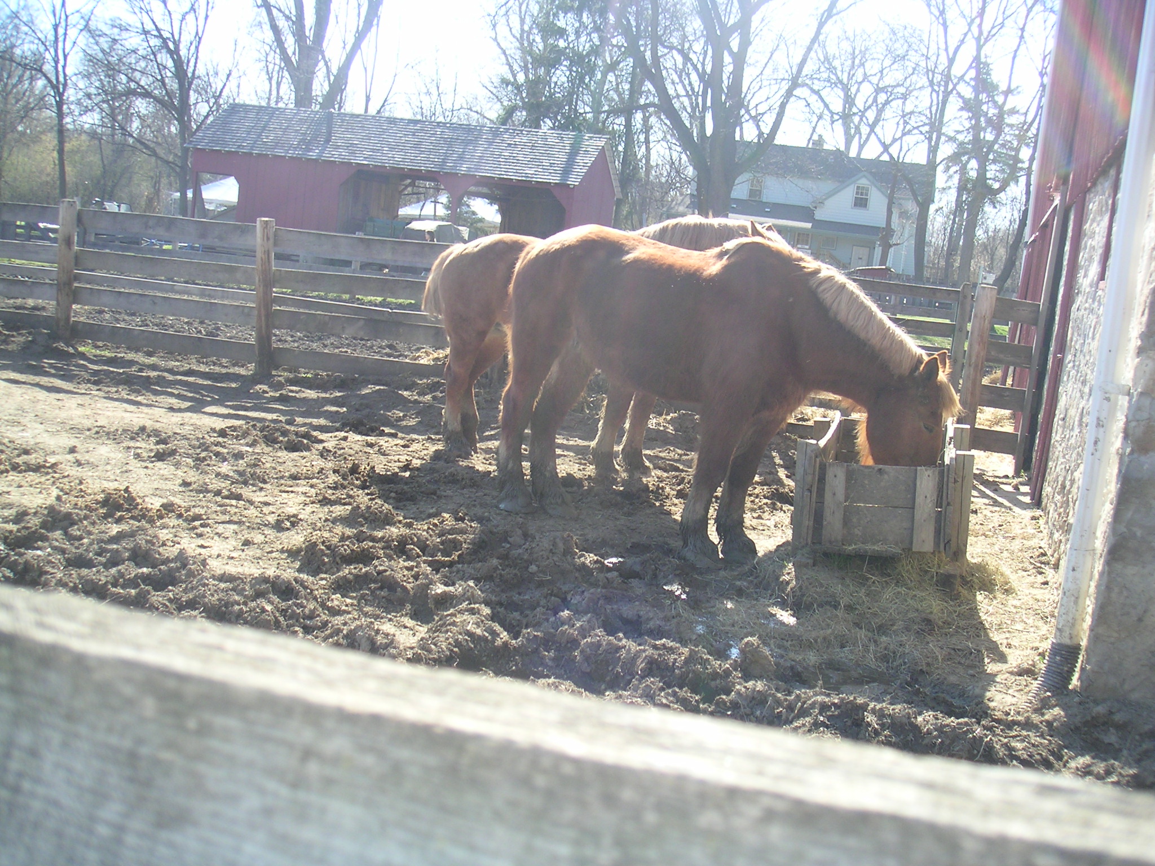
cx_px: 578
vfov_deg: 37.7
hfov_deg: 49.0
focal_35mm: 38
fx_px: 1268
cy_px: 433
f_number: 2.8
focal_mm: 6
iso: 50
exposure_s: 1/180
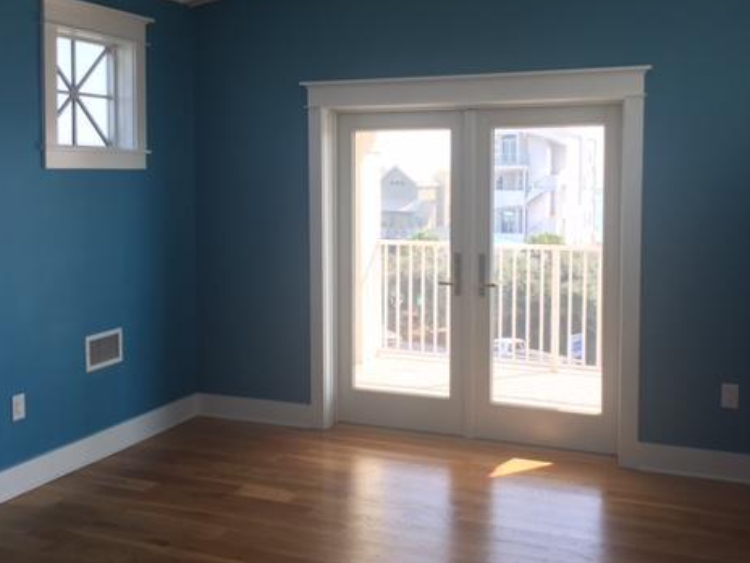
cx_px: 377
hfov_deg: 46.8
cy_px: 244
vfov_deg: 35.9
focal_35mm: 40
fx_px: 867
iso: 32
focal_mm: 4.15
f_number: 2.2
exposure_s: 1/137
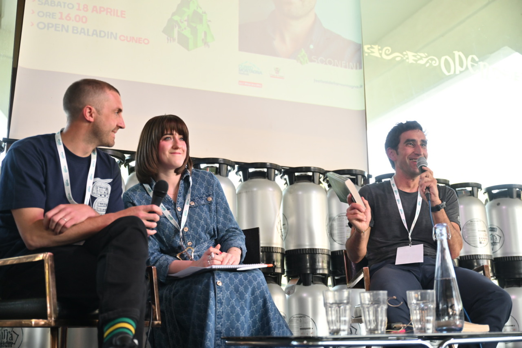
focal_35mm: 43
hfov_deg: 45.4
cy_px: 174
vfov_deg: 31.2
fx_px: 623
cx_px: 261
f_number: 2.8
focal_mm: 43
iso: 1000
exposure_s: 1/250
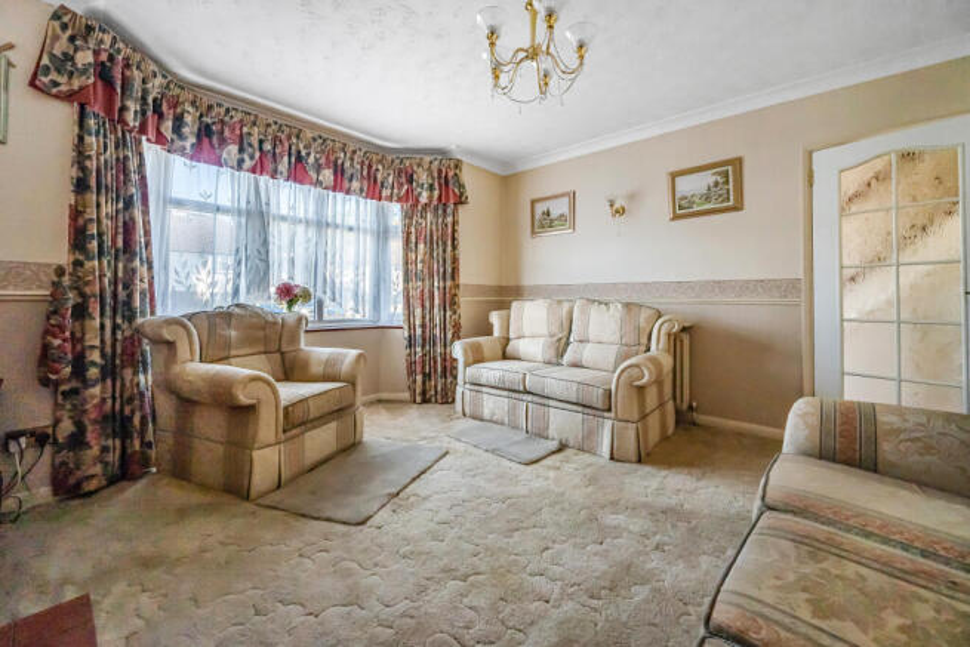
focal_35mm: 14
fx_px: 377
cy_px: 324
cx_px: 485
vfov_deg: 81.2
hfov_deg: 104.2
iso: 320
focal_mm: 14
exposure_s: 1/160
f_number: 7.1
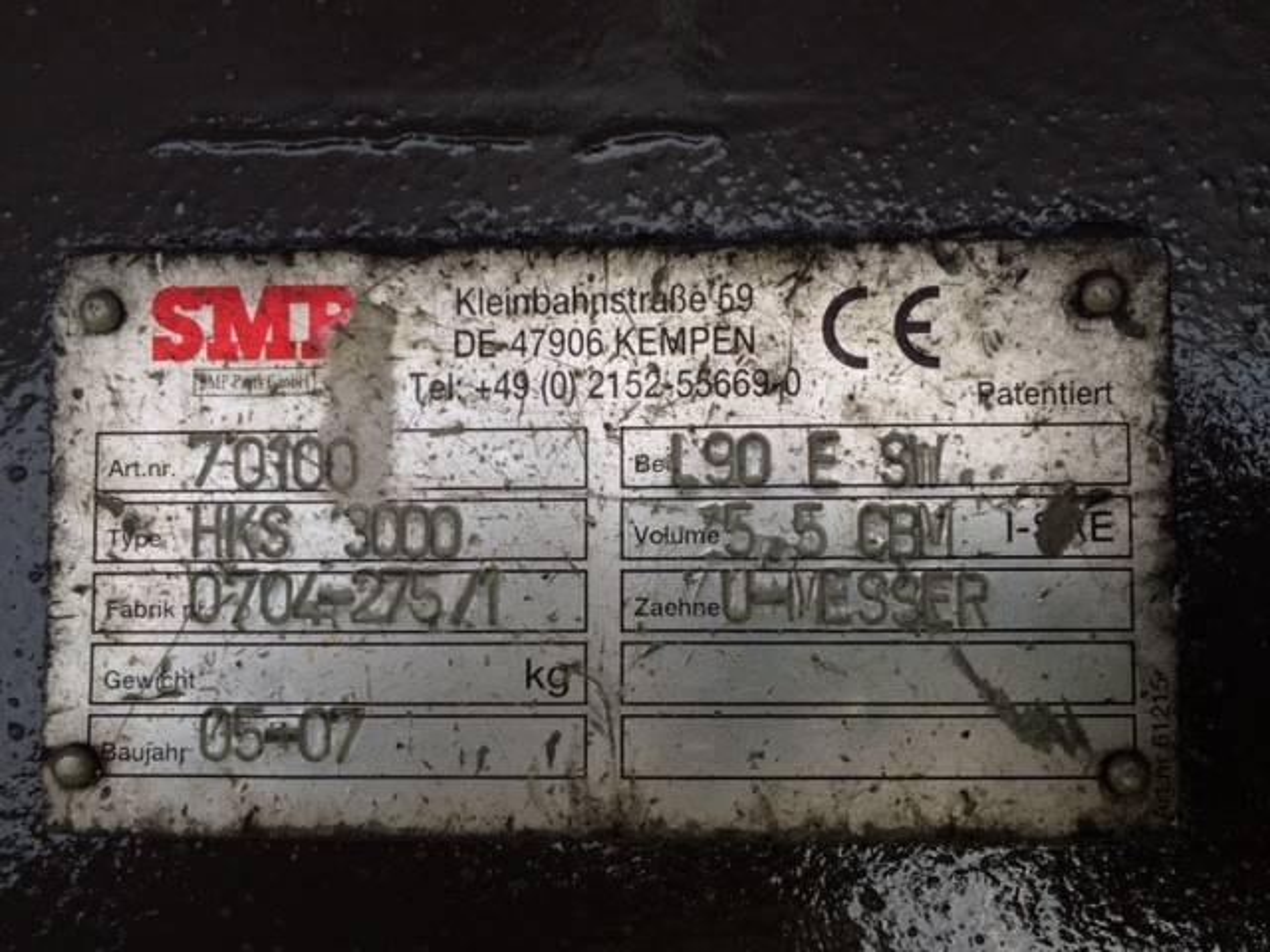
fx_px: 1064
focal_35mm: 29
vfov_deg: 48.2
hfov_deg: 61.7
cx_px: 635
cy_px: 476
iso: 40
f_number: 2.2
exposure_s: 1/100
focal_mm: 4.15
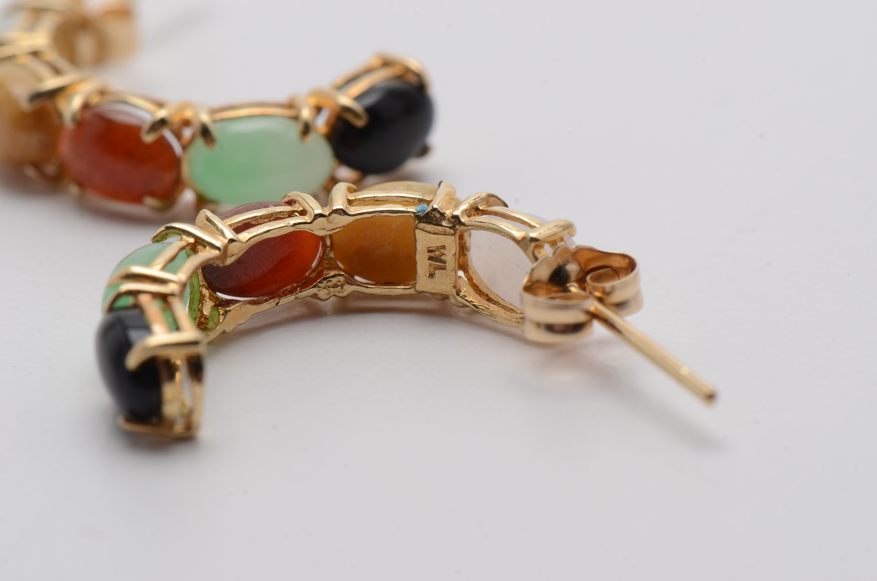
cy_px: 290
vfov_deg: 10.7
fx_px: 3100
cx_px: 438
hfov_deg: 16.1
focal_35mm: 128
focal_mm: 85
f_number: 18
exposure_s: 1/125
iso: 200
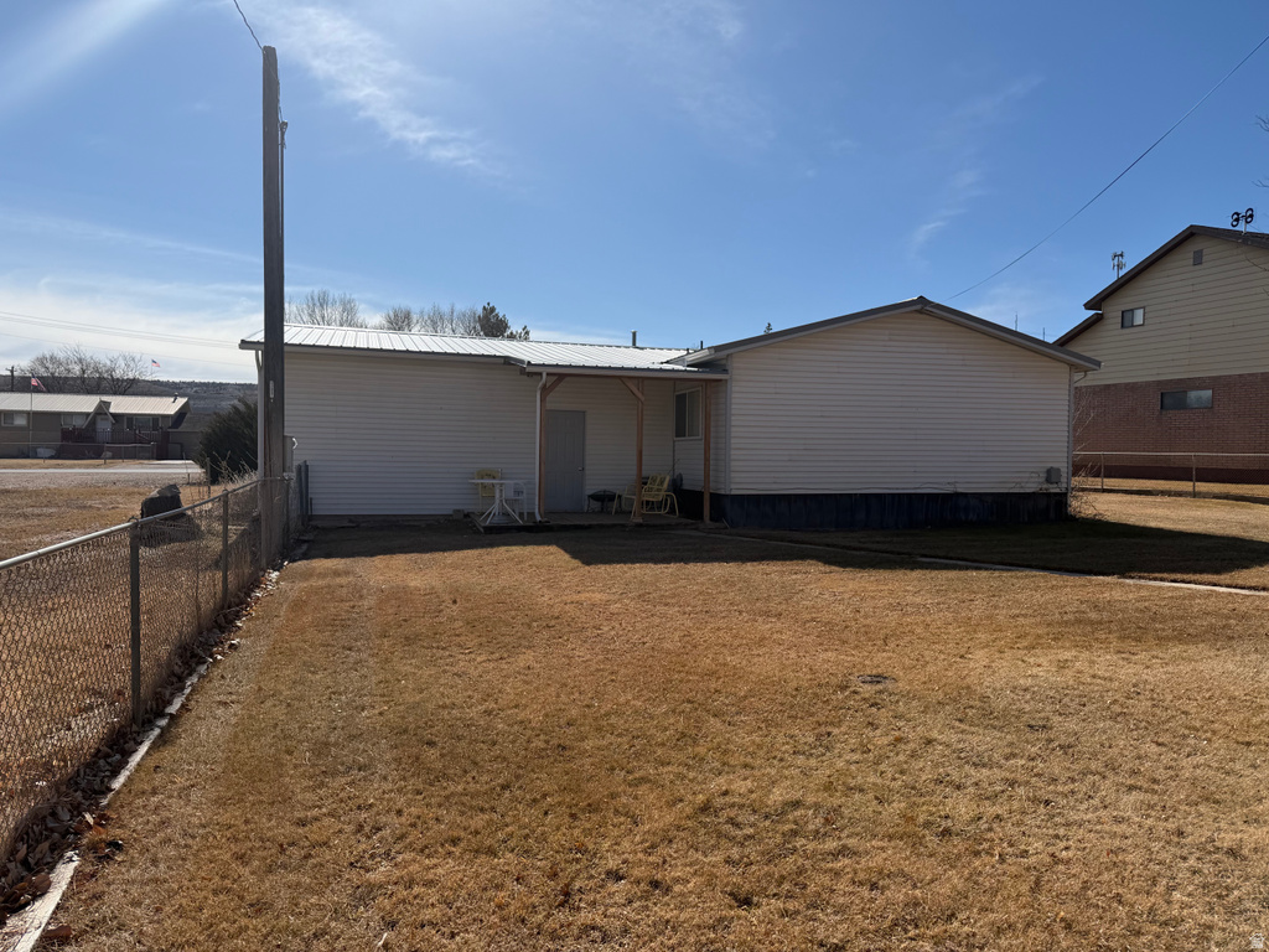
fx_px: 880
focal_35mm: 24
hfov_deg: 71.6
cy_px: 476
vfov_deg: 56.8
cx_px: 634
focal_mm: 6.76
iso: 80
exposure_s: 1/7353
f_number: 1.78
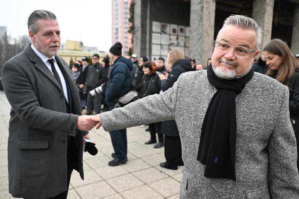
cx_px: 150
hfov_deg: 62.8
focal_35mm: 30
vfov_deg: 44.3
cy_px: 100
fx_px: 245
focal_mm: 29.5
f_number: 4
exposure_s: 1/1000
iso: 3200
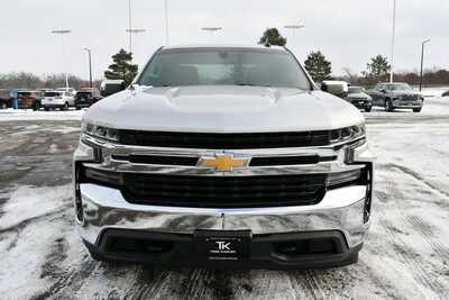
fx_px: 374
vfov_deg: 43.6
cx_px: 224
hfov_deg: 61.9
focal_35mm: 30
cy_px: 150
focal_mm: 20
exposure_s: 1/250
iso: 100
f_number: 8
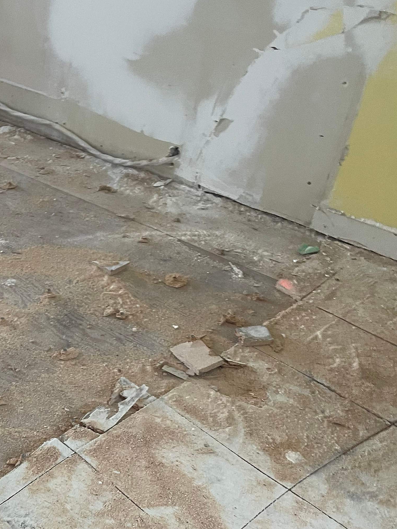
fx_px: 795
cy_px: 456
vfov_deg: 35.1
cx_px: 13
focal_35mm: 52
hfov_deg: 26.7
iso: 250
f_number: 1.6
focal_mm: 5.1
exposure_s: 1/60
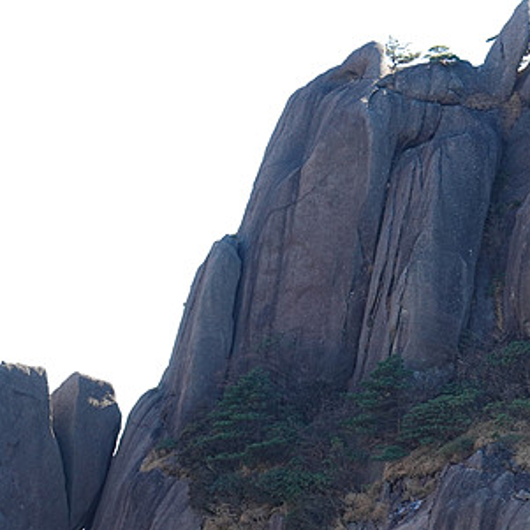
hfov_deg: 6.5
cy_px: 320
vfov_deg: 6.5
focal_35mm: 269
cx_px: 465
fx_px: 4660
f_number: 4.5
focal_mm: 43.55
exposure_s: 1/160
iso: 125
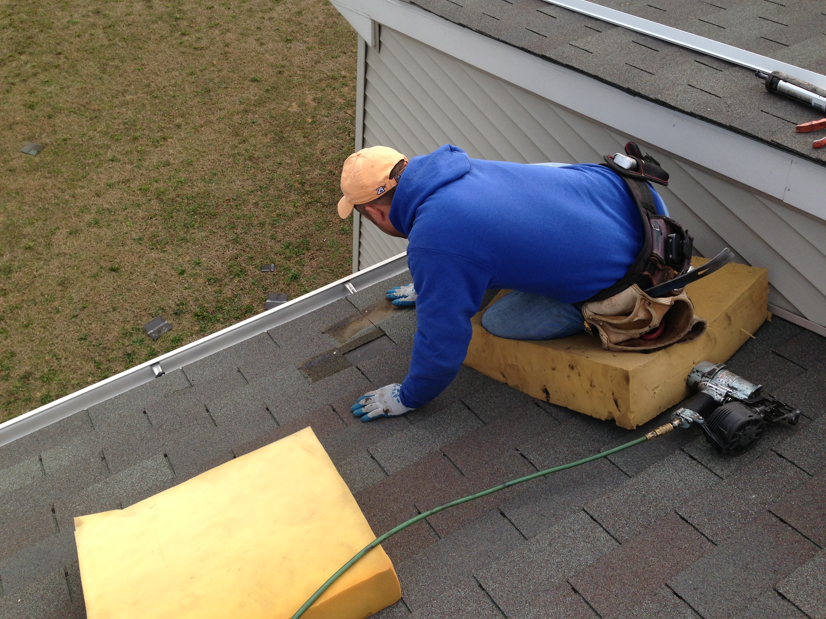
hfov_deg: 55.4
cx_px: 413
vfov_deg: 42.9
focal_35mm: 33
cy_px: 310
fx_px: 787
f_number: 2.4
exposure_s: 1/623
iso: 50
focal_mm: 4.13
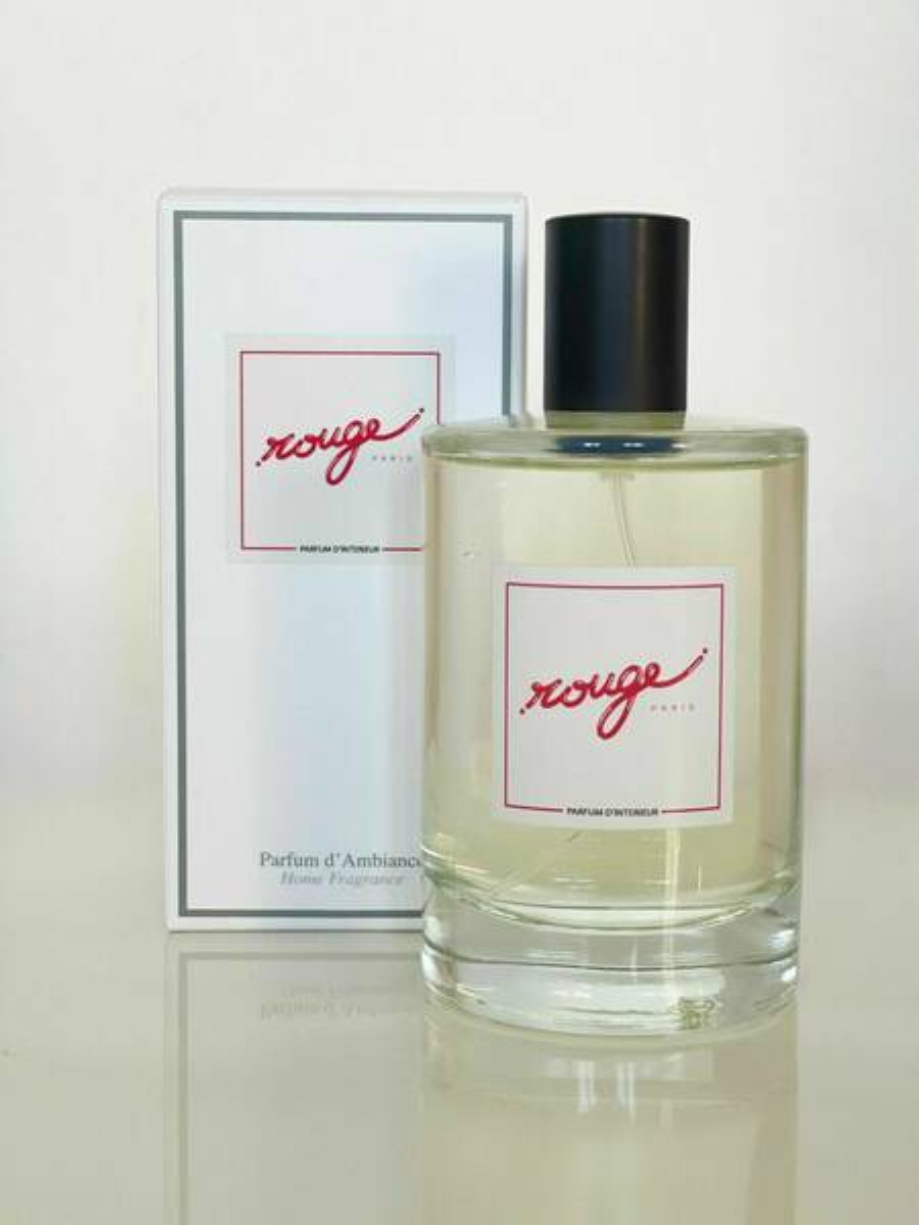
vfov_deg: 30.3
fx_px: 2265
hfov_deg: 22.9
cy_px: 612
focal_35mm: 64
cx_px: 460
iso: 125
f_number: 2.2
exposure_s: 1/121
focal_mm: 7.5
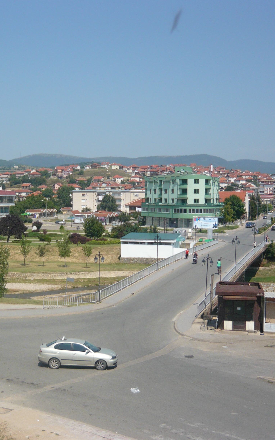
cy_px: 219
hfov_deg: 27.2
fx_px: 564
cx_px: 80
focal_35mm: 47
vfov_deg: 42.6
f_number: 8
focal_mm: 5.5
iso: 100
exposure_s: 1/320
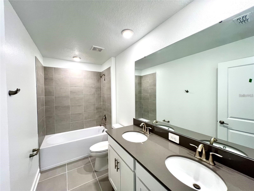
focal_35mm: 13
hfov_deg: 106.2
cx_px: 127
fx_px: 95
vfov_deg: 89.9
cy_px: 96
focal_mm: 1.57
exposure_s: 1/120
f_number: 1.8
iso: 125
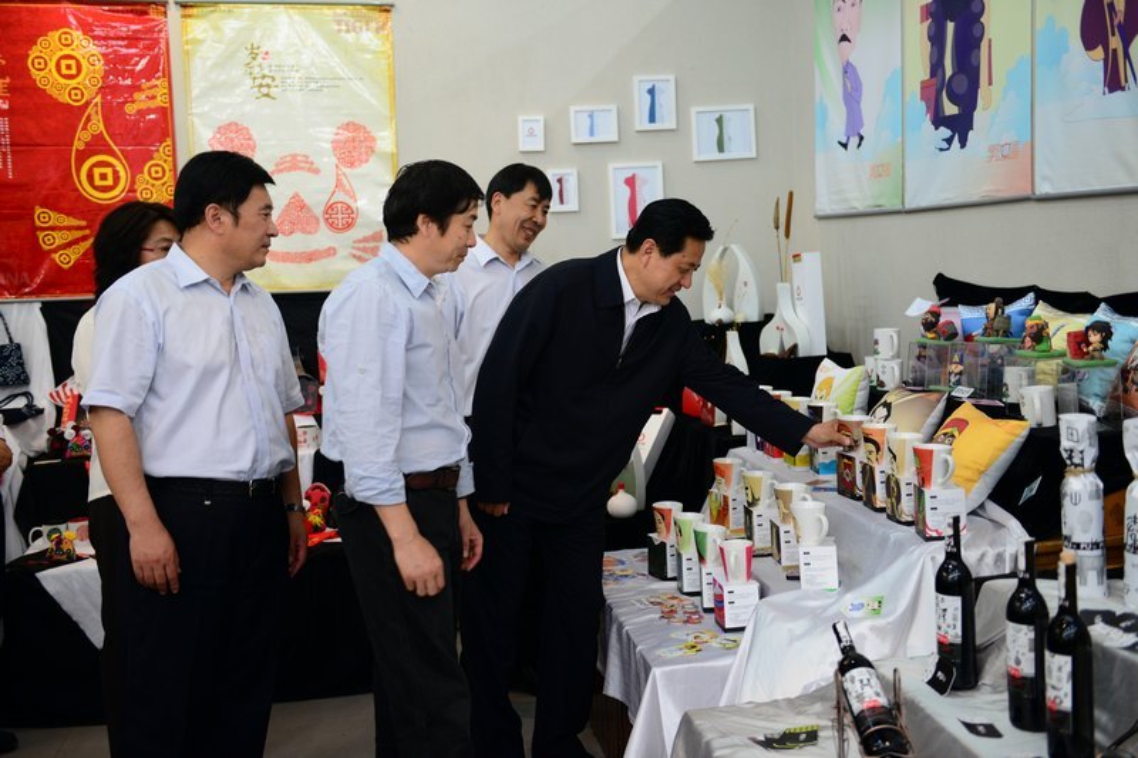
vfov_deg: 30.5
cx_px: 569
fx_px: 1391
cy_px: 379
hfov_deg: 44.5
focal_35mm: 44
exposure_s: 1/30
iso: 1000
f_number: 2.8
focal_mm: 44
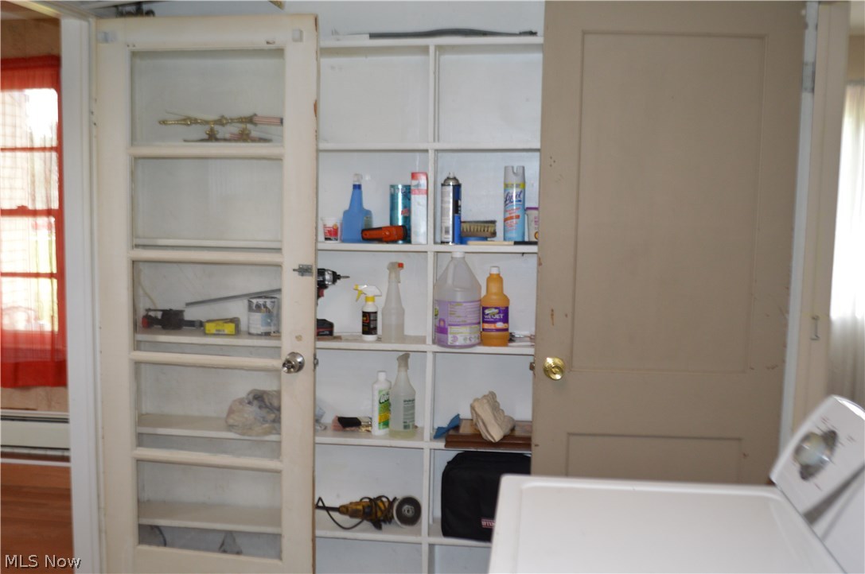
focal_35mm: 36
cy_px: 287
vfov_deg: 36.8
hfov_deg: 53.2
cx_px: 432
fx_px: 864
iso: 720
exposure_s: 1/60
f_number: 4
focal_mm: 24
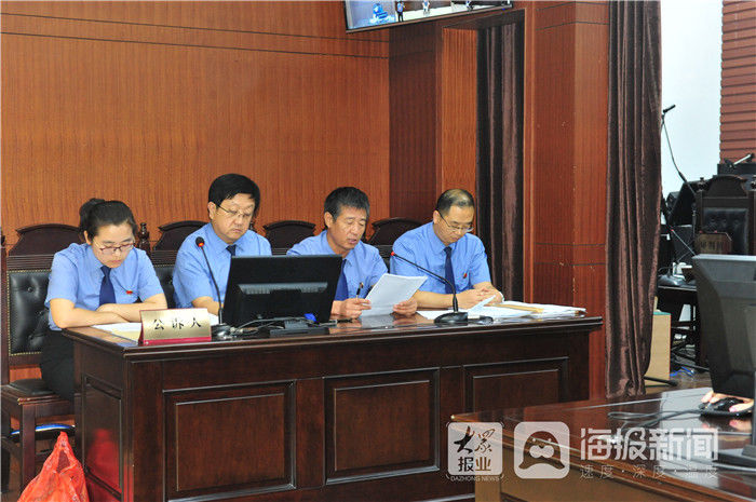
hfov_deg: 33.4
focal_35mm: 60
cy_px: 251
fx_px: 1259
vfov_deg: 22.6
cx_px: 378
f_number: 7.1
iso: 3200
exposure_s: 1/60
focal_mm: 60
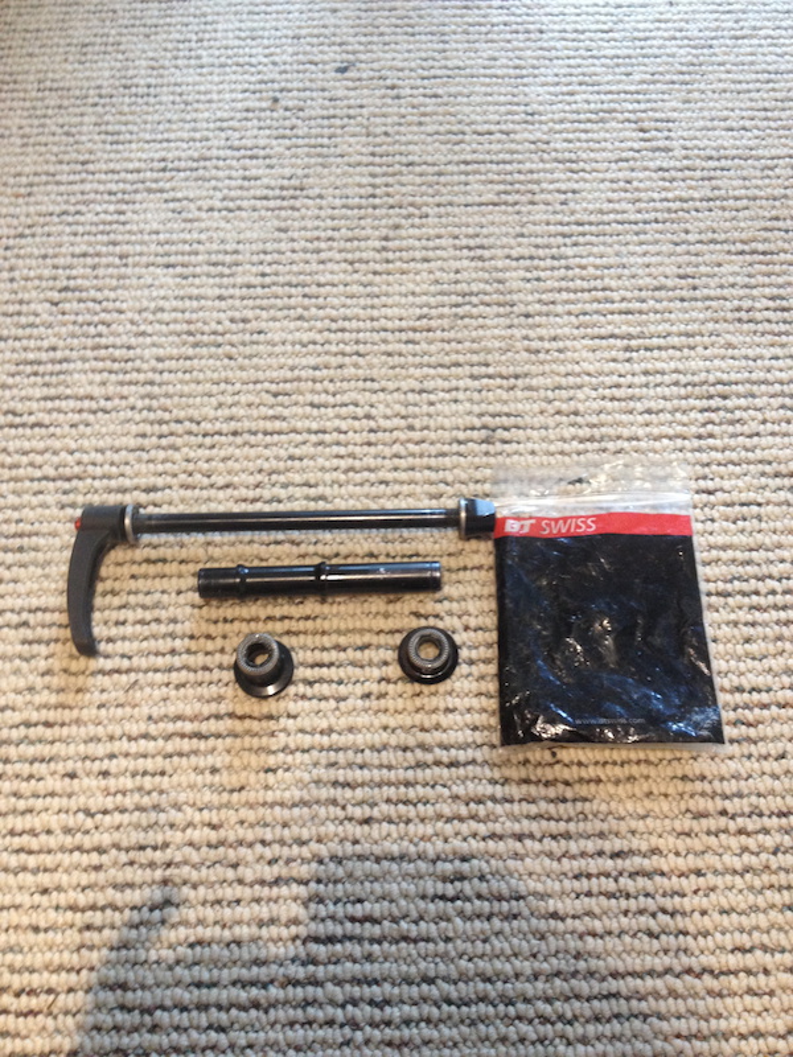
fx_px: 1069
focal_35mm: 35
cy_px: 528
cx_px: 396
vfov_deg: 52.6
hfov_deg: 40.7
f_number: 2.4
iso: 160
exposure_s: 1/20
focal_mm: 4.28
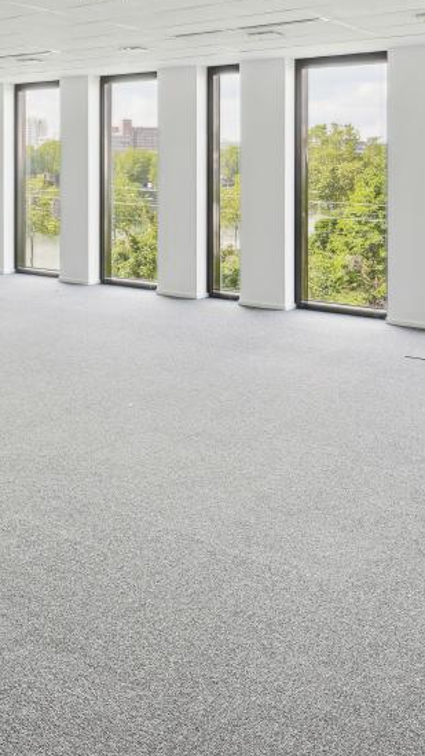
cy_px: 182
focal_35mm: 39
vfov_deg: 49.4
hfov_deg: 28.5
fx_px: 782
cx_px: 0
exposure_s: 1/5
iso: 200
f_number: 11
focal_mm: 16
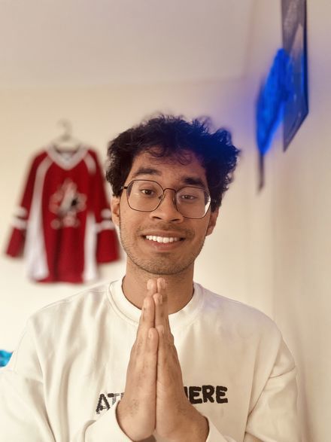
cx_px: 166
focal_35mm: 30
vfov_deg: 60.0
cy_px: 221
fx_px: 383
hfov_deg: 46.8
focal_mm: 2.69
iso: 320
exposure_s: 1/49
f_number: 1.9
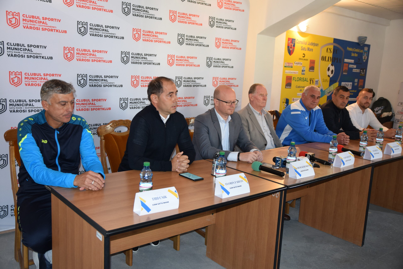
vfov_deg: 36.9
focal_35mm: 36
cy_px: 134
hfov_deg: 53.1
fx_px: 403
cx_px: 202
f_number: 3
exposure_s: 1/60
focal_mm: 24
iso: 900
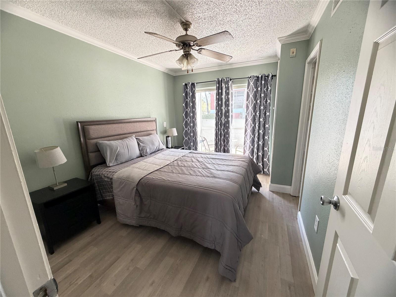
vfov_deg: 85.7
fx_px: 160
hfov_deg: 102.1
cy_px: 148
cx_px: 198
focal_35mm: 14
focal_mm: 2.22
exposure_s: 1/60
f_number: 2.2
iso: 400
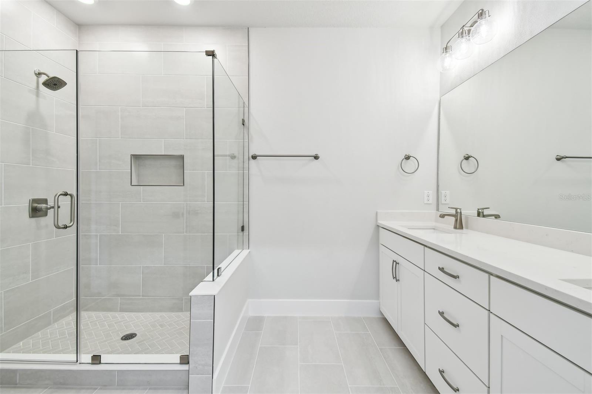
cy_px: 197
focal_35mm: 15
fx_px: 247
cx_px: 296
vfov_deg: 77.3
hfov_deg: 100.4
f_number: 7.1
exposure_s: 1/13
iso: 100
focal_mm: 10
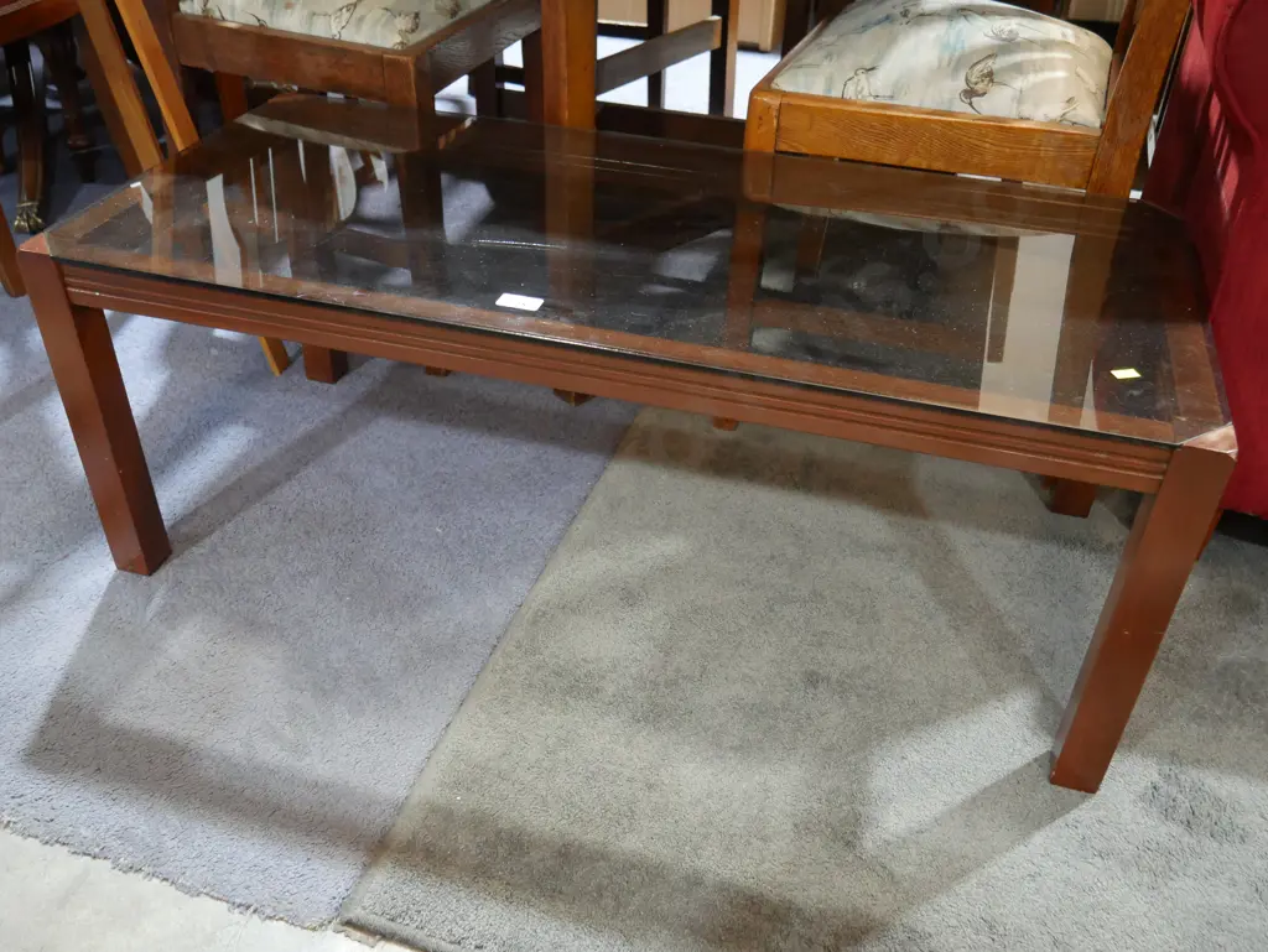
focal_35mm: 32
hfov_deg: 56.8
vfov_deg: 44.2
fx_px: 1173
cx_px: 634
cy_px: 476
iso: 1600
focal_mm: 16
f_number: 3.6
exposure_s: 1/60
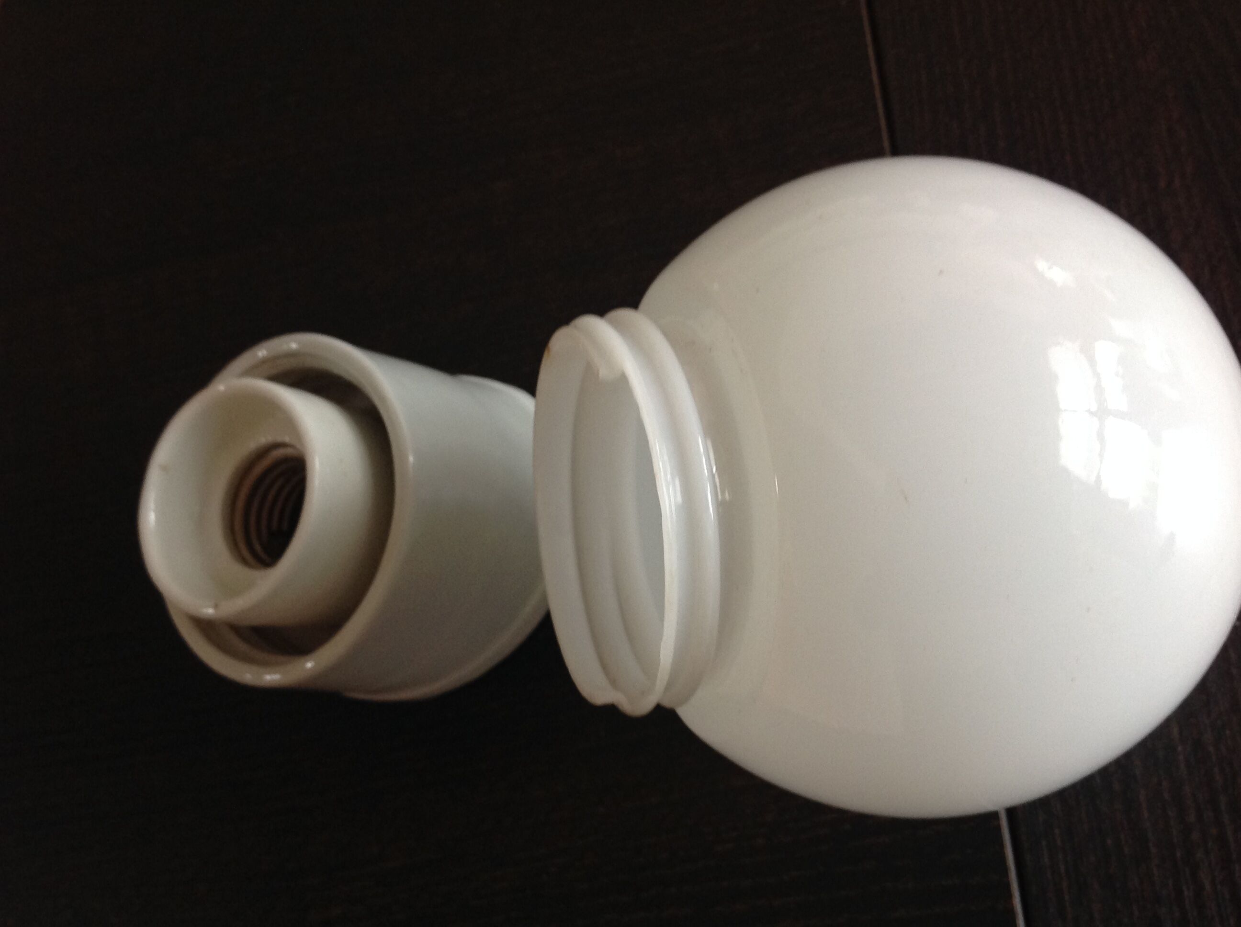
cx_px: 620
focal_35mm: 35
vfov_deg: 40.6
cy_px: 464
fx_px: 1253
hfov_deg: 52.7
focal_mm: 4.28
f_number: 2.4
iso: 125
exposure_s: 1/17
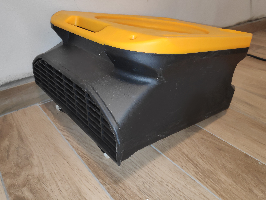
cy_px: 96
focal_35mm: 22
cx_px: 128
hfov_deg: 76.4
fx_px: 169
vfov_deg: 61.1
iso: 441
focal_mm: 3.94
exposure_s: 1/50
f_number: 1.9
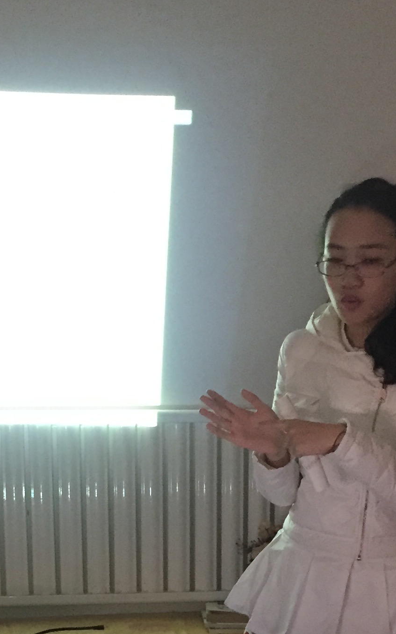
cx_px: 165
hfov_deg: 17.6
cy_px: 646
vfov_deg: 26.3
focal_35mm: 74
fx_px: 1278
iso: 250
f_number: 2.2
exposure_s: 1/20
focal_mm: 4.15
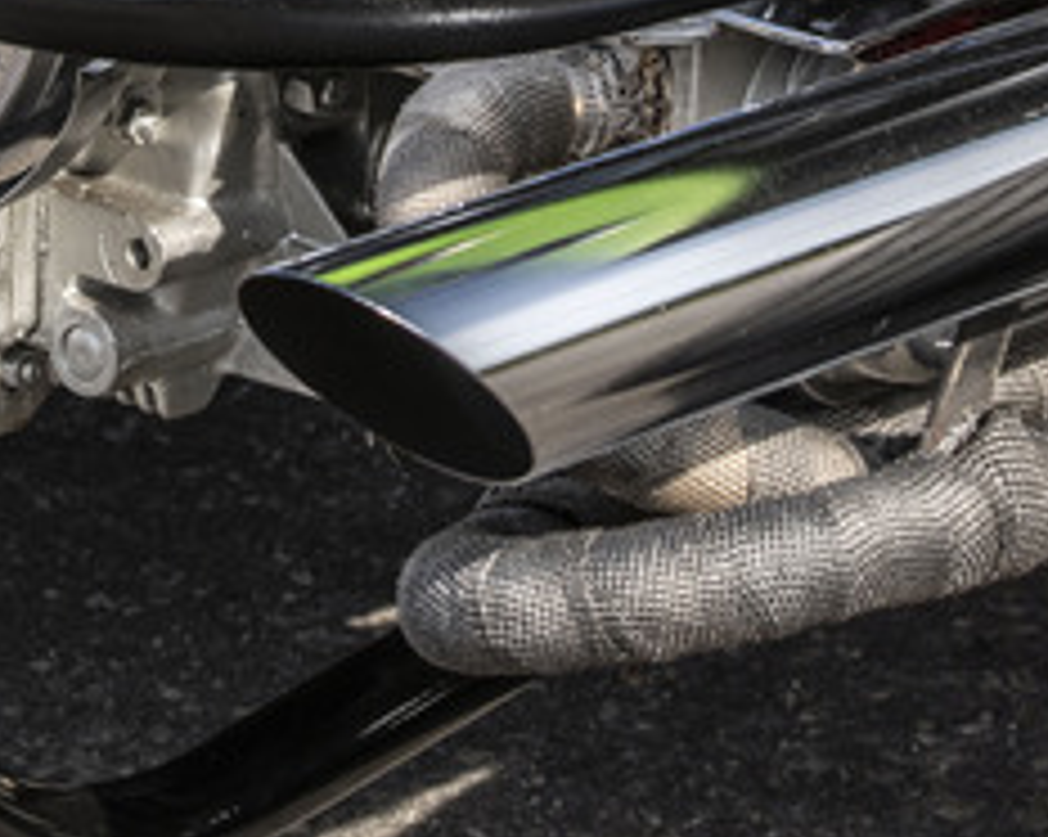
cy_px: -434
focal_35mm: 282
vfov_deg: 5.4
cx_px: 261
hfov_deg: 6.9
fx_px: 8739
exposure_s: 1/250
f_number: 8
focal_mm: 70
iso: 400
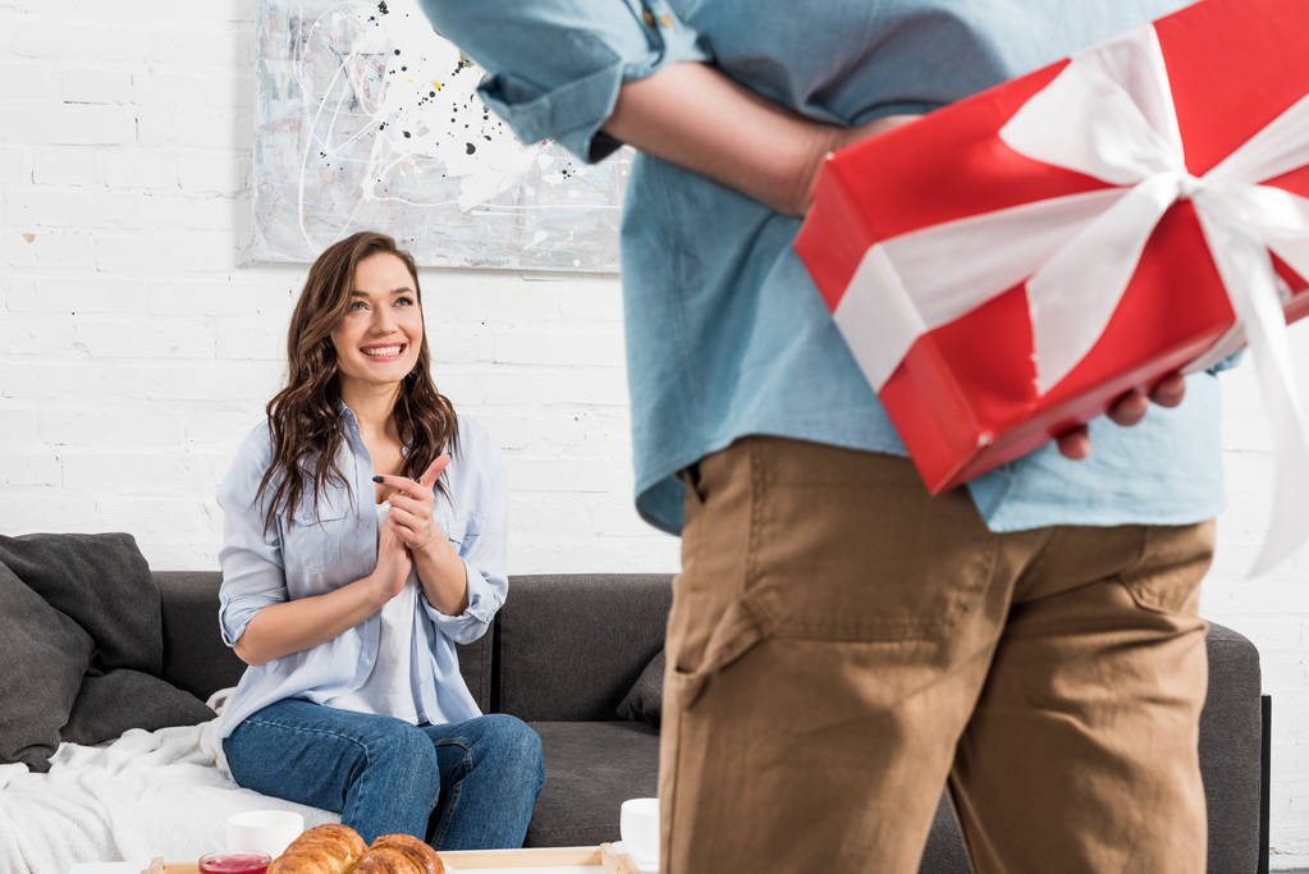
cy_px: 437
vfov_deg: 27.0
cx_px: 654
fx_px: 1819
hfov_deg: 39.6
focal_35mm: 50
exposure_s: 1/200
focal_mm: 50
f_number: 8
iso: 125
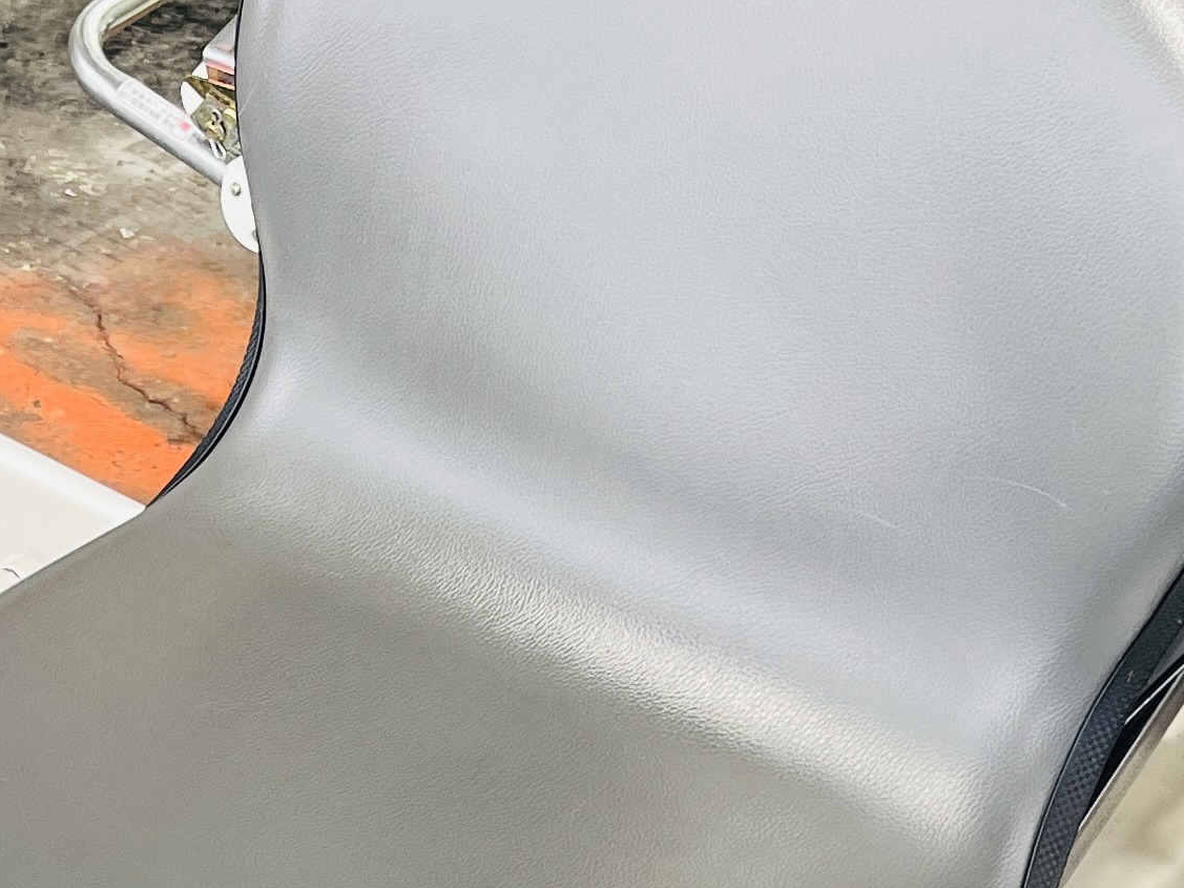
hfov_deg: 20.4
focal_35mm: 93
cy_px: 1277
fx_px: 3181
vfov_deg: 14.9
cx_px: -9
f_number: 1.6
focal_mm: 5.1
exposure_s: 1/121
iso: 64
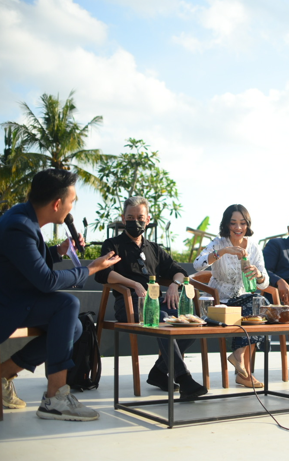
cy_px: 231
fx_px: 680
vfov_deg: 37.5
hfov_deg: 23.3
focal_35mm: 54
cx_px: 262
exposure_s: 1/2000
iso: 160
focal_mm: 35
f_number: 1.8
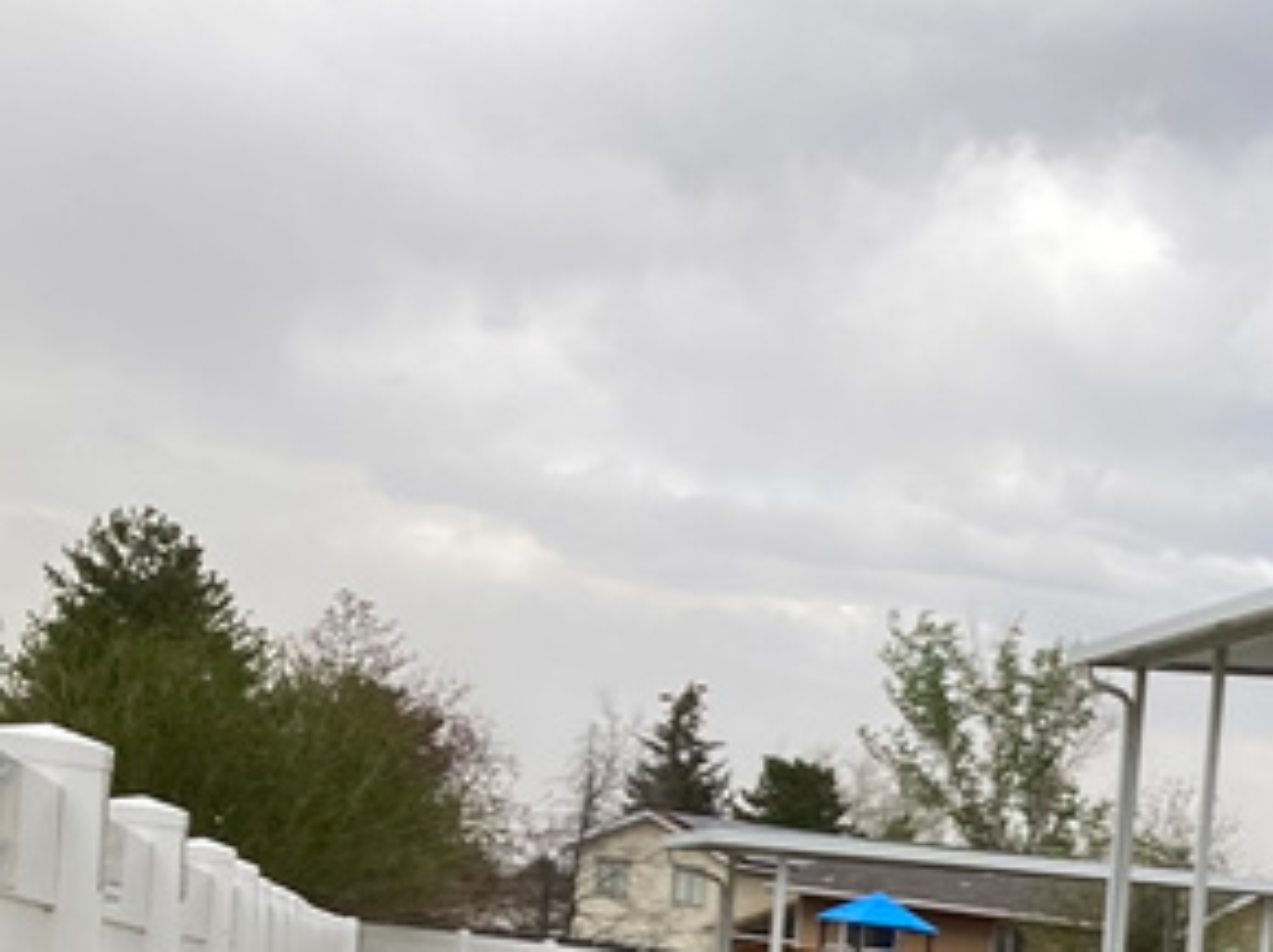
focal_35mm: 99
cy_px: 1522
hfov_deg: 18.0
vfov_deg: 13.8
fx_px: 3638
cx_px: 1817
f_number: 1.8
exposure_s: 1/771
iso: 20
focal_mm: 3.99
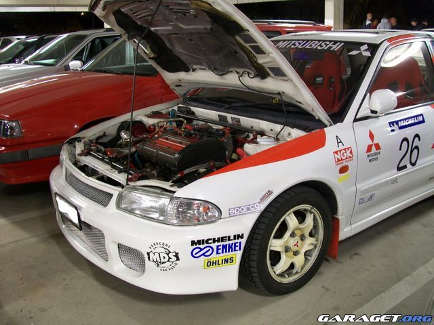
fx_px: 451
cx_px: 217
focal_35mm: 36
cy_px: 162
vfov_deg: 39.7
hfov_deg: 51.4
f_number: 2.7
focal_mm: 6
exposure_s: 1/2
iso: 64
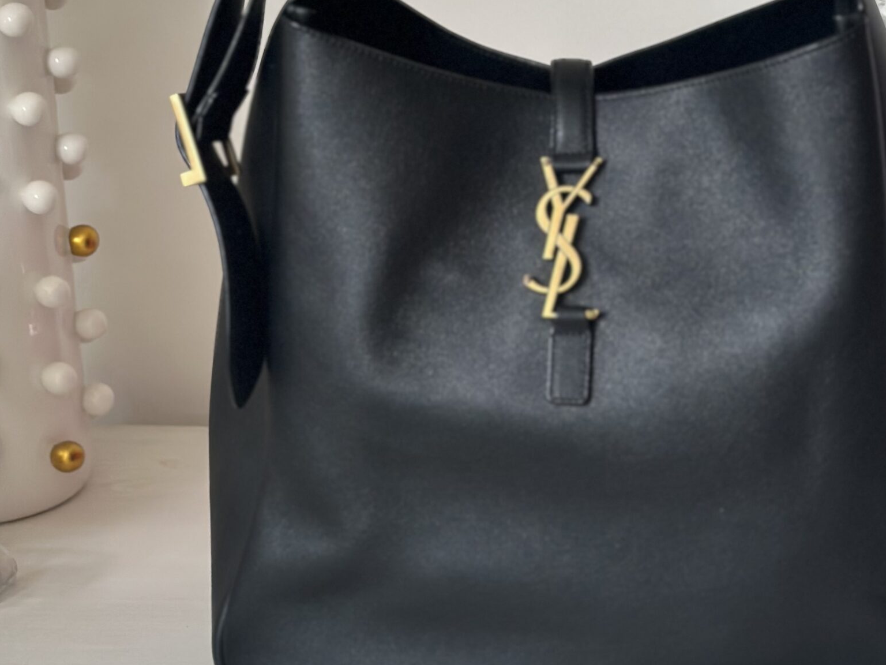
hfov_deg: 24.4
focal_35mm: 80
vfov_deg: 18.4
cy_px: 255
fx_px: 2048
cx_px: 553
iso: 160
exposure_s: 1/60
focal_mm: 6.86
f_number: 1.78
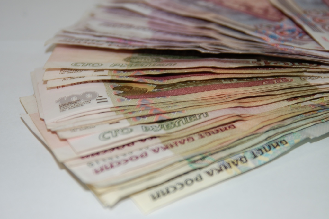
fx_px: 794
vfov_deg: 15.7
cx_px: 164
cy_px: 110
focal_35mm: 87
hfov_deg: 23.4
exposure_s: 1/60
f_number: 4.5
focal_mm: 58
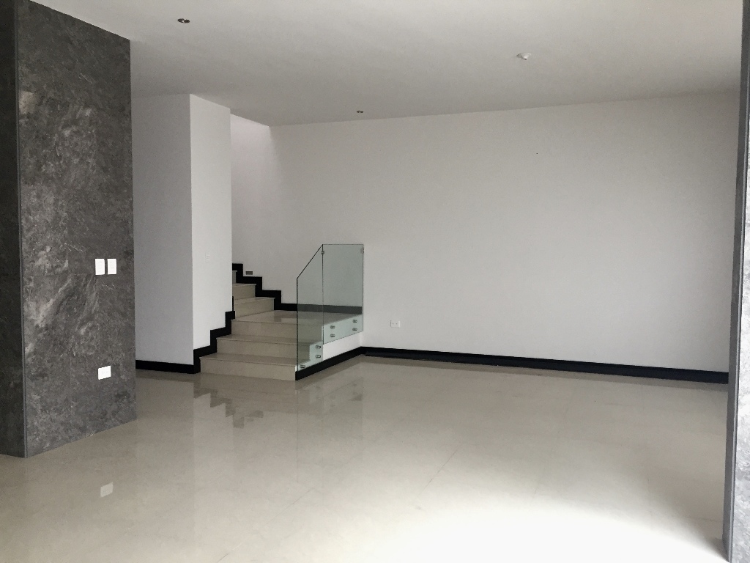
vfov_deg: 48.2
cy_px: 282
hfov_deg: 61.7
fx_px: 628
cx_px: 375
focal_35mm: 29
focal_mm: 4.15
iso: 125
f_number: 2.2
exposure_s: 1/33
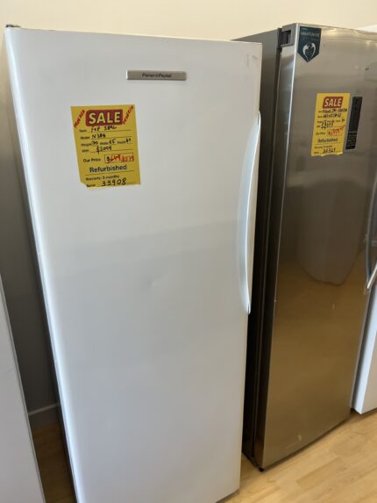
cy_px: 252
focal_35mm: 26
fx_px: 377
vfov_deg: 67.3
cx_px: 188
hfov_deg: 53.1
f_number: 1.5
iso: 50
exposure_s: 1/100
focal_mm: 5.7
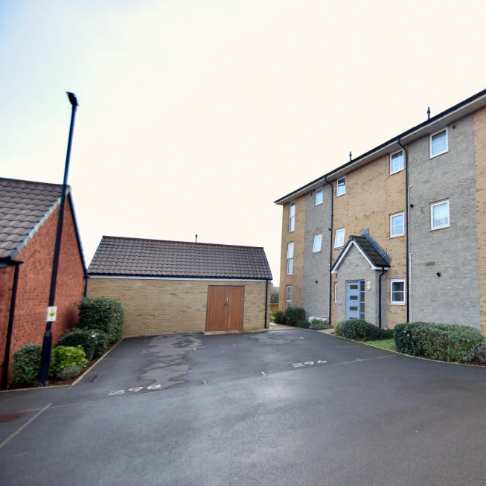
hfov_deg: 68.7
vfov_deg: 74.8
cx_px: 378
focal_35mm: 20
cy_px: 251
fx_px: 318
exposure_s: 1/125
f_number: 4.5
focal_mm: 10
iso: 100
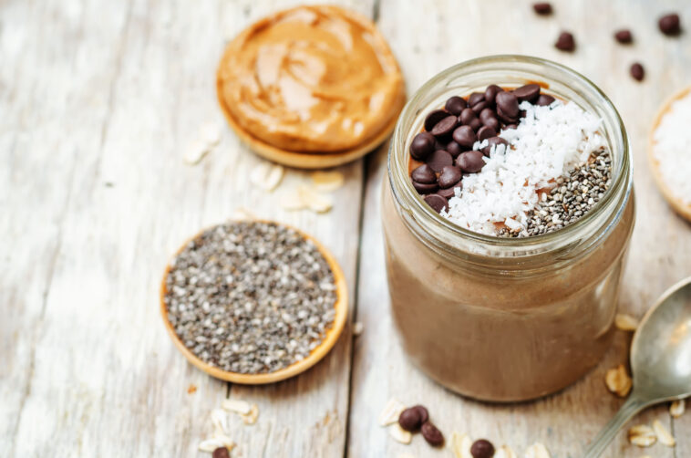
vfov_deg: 18.1
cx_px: 346
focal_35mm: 75
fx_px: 1437
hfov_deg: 27.0
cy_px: 229
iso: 100
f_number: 5
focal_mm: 50
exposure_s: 1/13
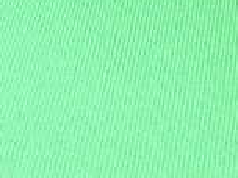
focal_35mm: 178
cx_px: 492
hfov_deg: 10.2
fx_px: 1224
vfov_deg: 7.9
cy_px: -205
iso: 400
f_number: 3.8
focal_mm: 6.3
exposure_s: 1/30
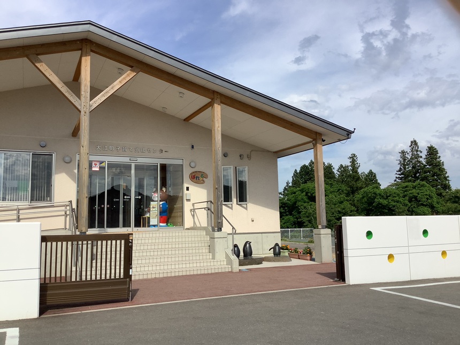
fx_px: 412
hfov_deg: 58.4
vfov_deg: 45.4
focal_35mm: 31
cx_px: 230
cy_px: 172
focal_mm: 3.3
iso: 25
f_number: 2.4
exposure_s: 1/1852
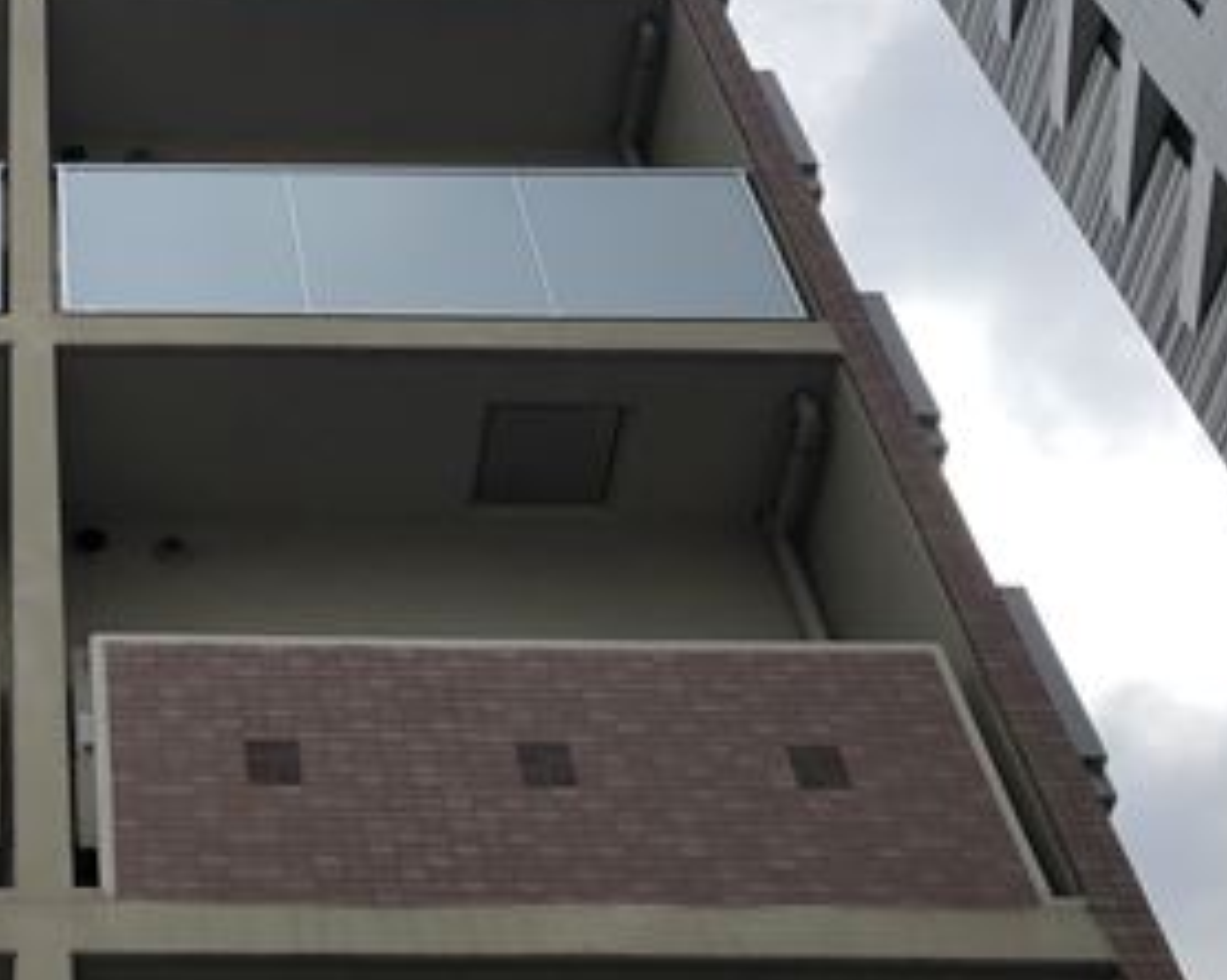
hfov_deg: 28.3
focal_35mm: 63
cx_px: 18
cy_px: 110
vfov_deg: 23.6
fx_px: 2286
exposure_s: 1/2404
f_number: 1.8
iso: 20
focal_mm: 3.99
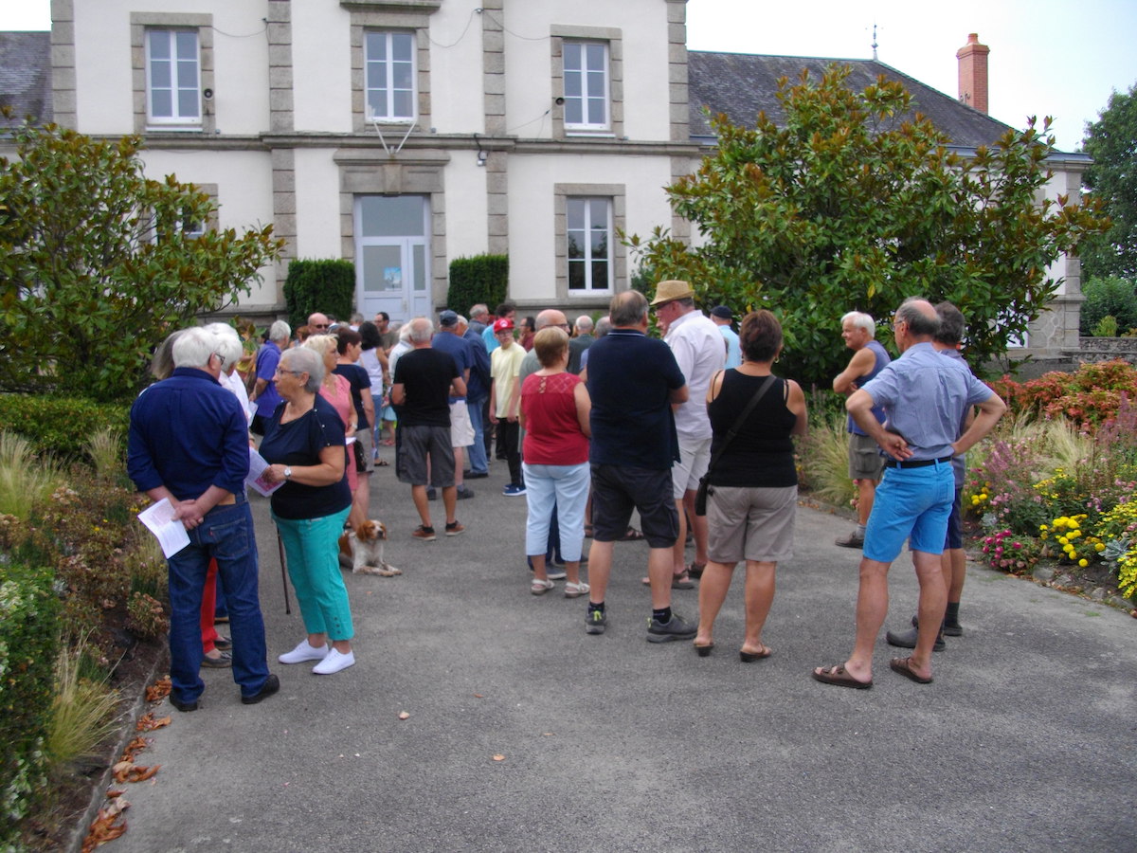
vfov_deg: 45.4
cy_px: 426
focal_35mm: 31
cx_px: 568
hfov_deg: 58.4
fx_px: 1018
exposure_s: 1/320
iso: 100
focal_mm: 5.7
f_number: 2.9
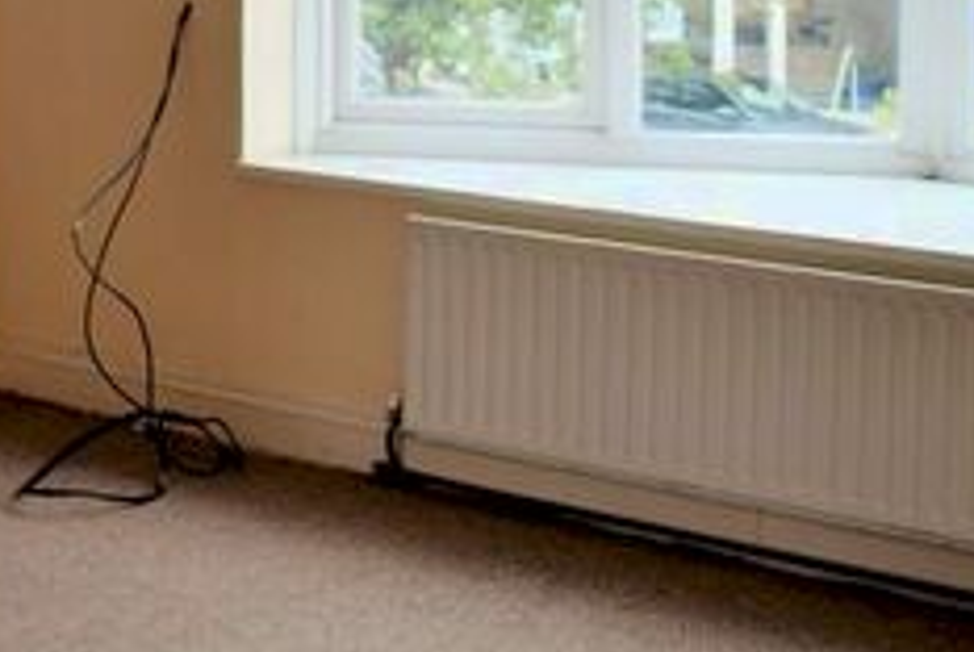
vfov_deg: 14.2
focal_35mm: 94
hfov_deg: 21.0
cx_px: 79
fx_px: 2560
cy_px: -73
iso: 100
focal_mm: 21
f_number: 3.8
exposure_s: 1/50
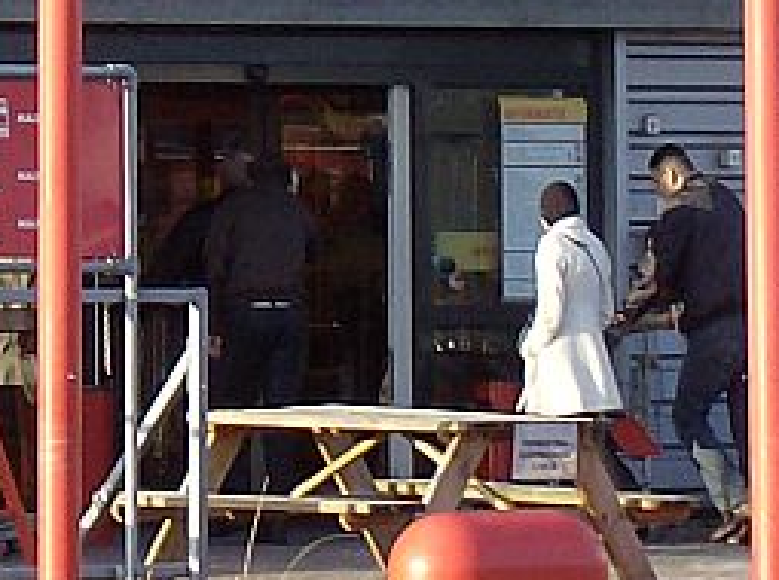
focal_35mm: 401
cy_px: -136
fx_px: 9003
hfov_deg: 4.9
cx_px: -156
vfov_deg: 3.7
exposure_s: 1/216
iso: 100
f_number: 4.6
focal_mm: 16.6
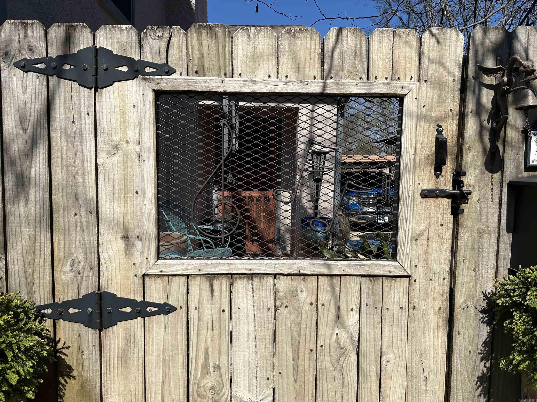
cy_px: 201
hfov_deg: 71.6
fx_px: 372
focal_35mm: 24
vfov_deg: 56.8
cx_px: 268
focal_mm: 6.86
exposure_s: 1/5848
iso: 80
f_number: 1.78
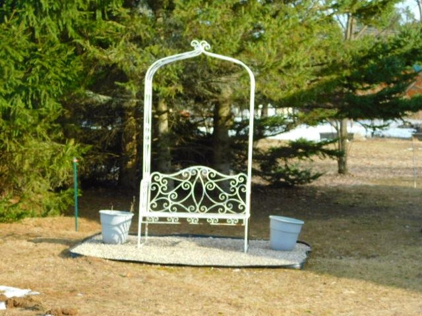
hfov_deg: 24.4
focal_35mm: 80
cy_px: 158
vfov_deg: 18.4
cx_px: 211
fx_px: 975
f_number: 4.4
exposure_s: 1/250
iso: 125
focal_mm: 14.2
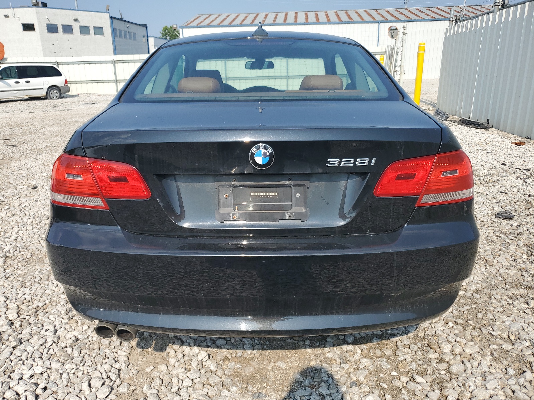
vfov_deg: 53.1
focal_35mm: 26
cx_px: 267
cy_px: 200
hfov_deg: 67.3
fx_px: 401
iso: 50
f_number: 1.5
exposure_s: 1/3333
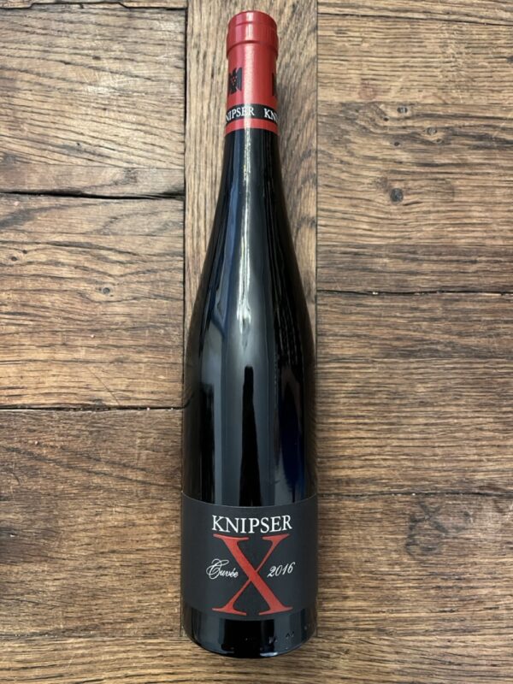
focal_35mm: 26
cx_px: 256
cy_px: 342
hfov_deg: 53.1
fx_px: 514
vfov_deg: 67.3
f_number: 1.6
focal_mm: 5.1
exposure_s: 1/25
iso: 800
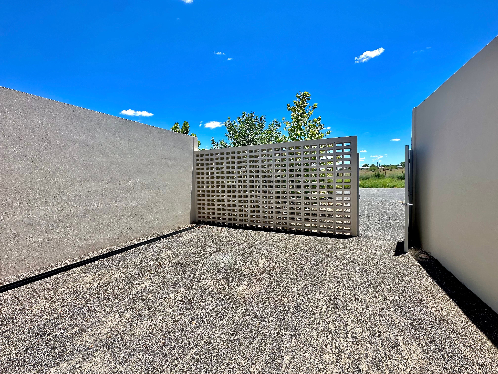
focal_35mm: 14
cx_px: 249
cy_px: 187
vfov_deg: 85.7
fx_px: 201
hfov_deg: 102.1
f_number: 2.2
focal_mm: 2.22
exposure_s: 1/1887
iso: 50
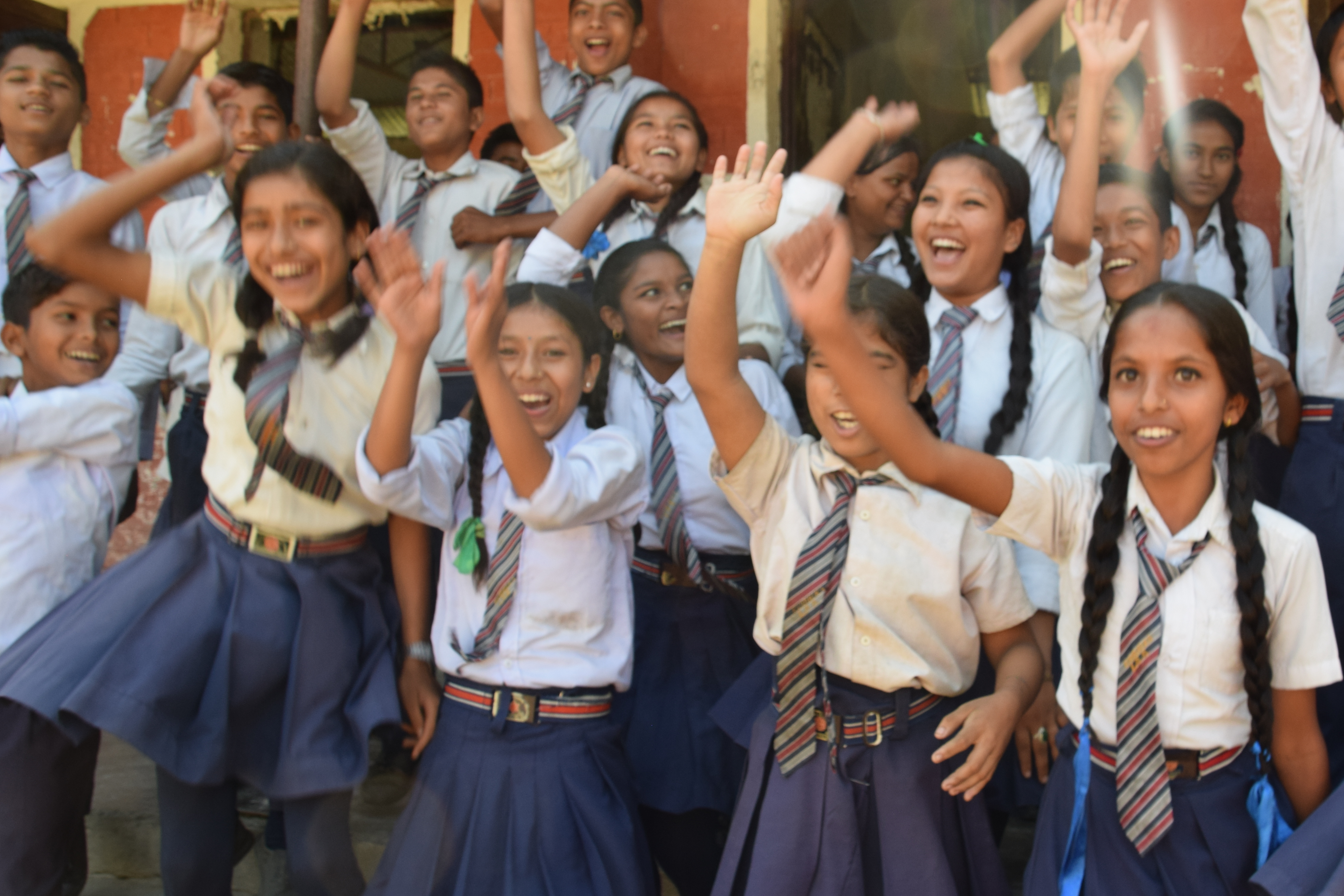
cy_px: 439
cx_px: 893
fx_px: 1344
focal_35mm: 36
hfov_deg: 52.2
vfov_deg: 36.9
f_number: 6.3
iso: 400
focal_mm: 18
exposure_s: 1/160
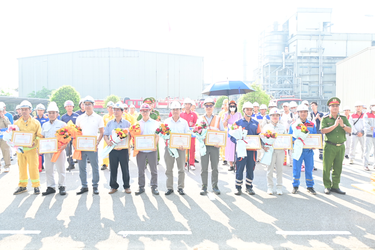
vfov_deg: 43.6
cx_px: 188
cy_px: 125
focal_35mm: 30
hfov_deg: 61.9
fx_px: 312
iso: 160
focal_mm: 20
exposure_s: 1/200
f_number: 3.5
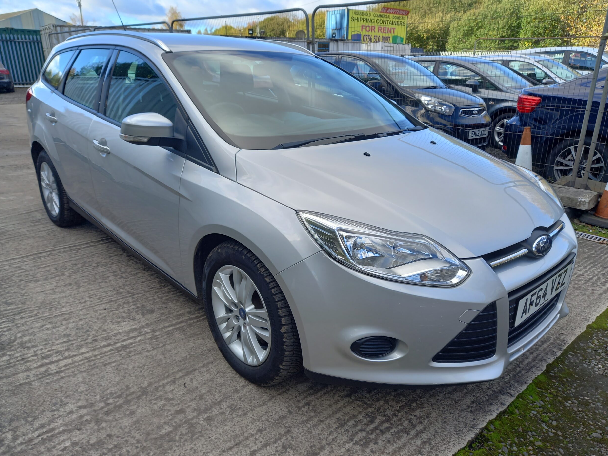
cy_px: 220
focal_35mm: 26
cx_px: 314
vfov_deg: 53.0
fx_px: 457
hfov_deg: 67.3
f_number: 2
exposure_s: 1/216
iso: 25
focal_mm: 4.6
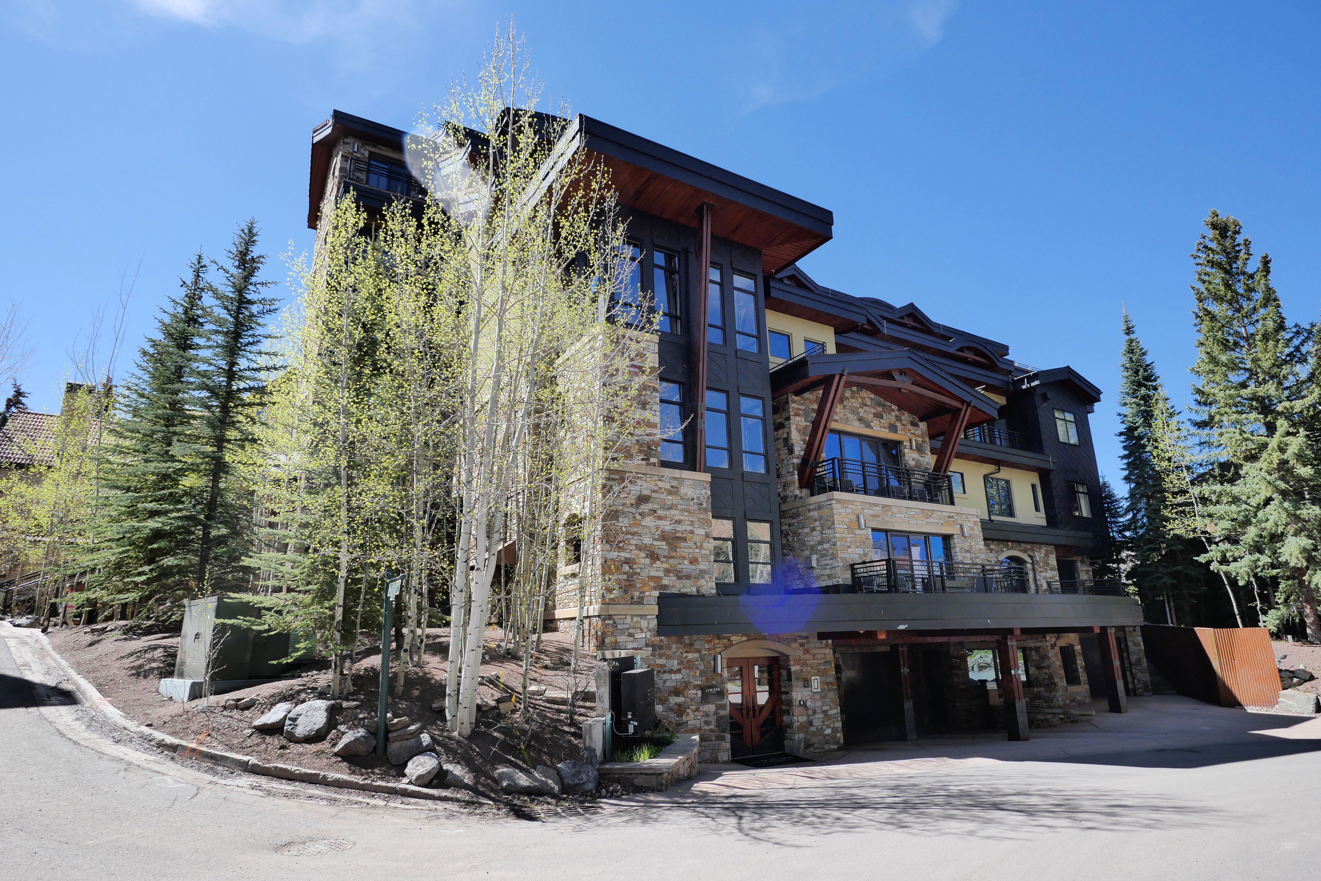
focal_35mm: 18
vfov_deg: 67.4
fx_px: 660
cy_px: 440
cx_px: 660
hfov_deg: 90.0
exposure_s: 1/800
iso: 800
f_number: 4.5
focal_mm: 9
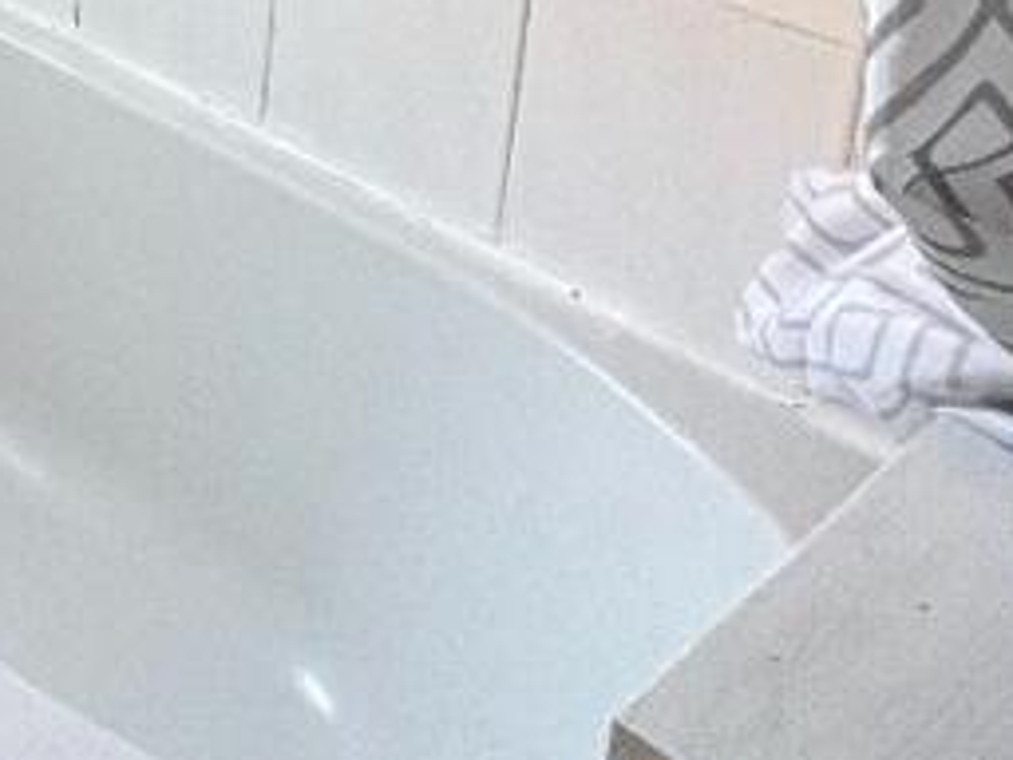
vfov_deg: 21.1
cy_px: -447
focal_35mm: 56
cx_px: -455
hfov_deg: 26.3
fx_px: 1639
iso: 200
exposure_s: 1/99
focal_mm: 2.22
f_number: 2.2
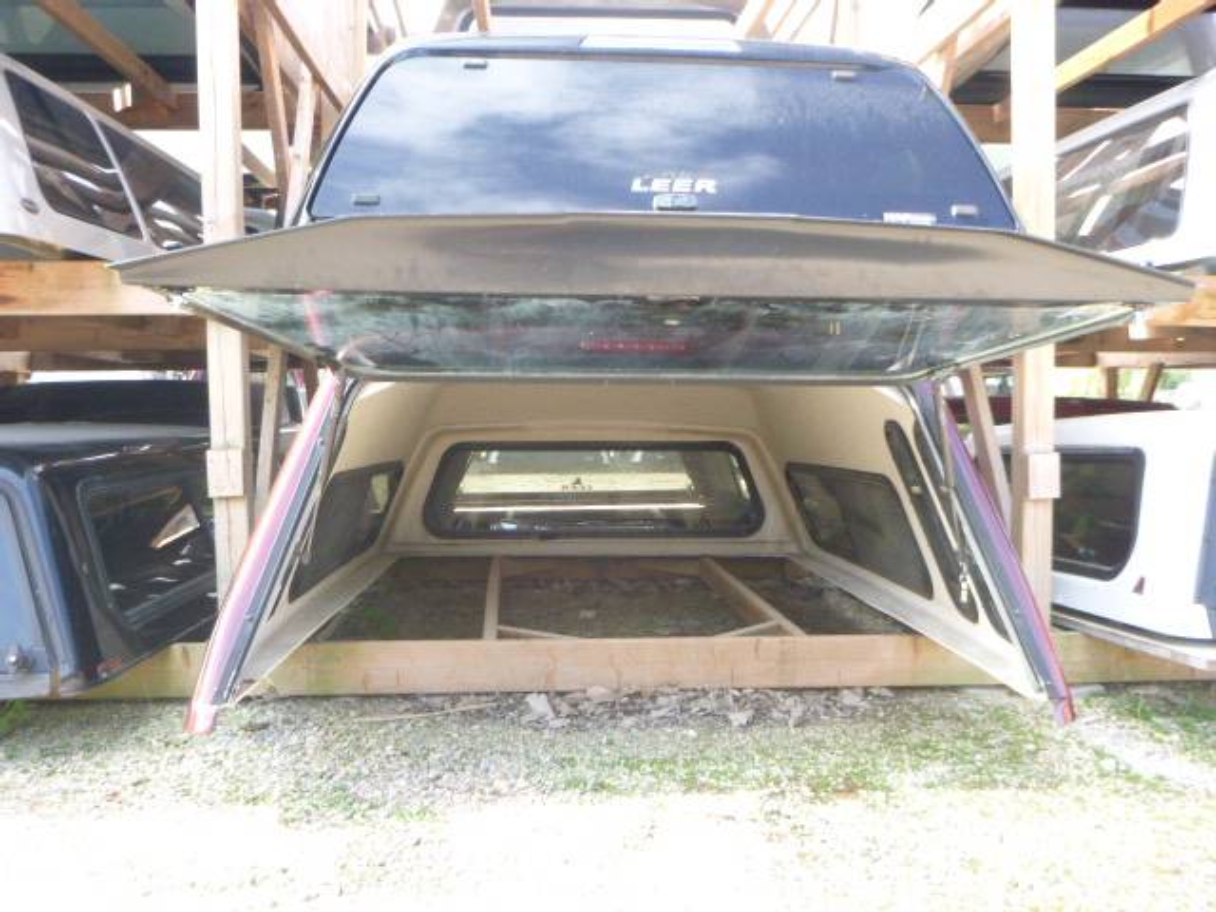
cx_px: 608
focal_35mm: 31
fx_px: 1089
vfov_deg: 45.4
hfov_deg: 58.4
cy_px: 456
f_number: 4.2
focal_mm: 5.5
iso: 250
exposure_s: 1/60
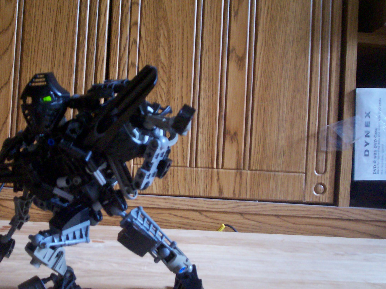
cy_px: 172
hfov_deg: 38.5
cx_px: 130
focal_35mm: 49
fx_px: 546
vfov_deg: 29.6
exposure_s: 1/8
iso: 250
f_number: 4.5
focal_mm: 5.9
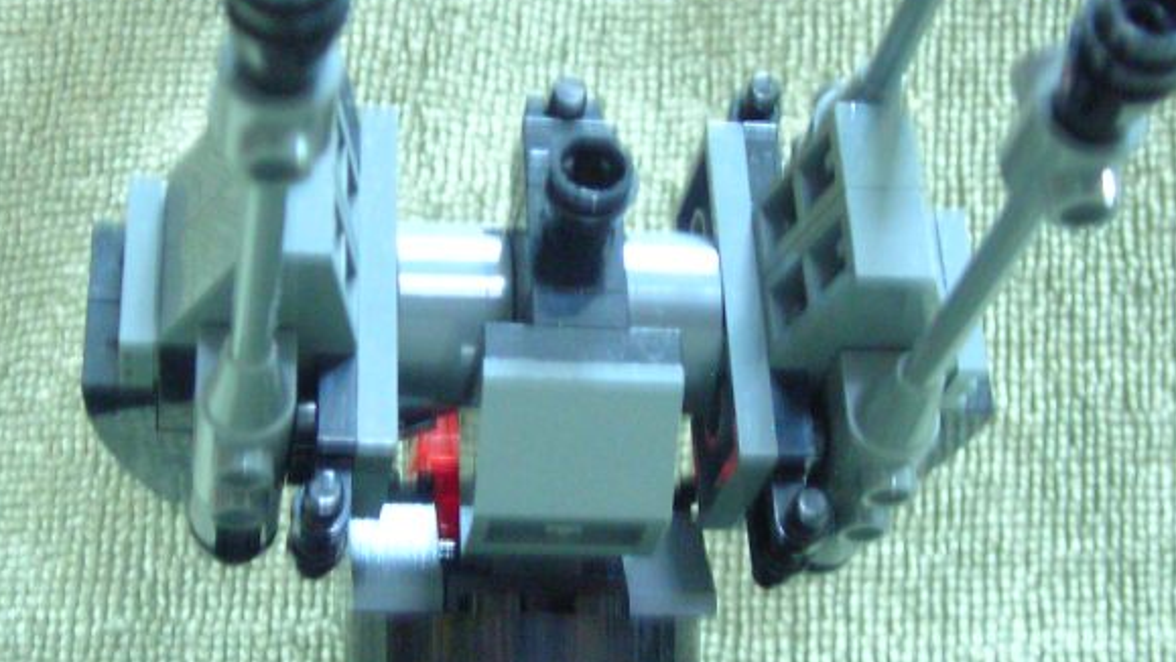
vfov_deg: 15.3
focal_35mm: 79
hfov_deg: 26.8
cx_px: 575
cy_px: 294
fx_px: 2464
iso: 200
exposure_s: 2
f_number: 3.3
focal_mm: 6.8
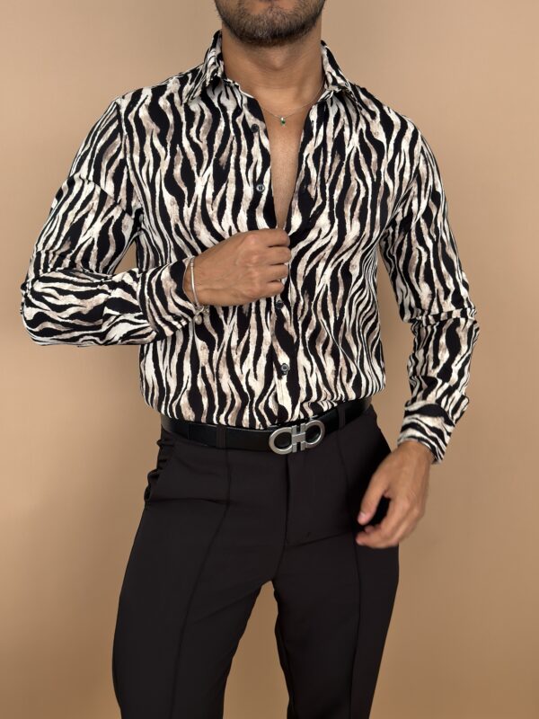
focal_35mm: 38
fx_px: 789
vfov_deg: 49.0
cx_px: 270
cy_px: 360
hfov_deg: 37.7
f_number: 1.78
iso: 64
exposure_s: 1/121
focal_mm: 6.76
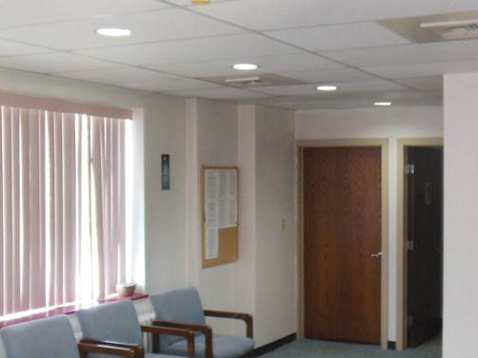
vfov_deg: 28.5
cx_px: 327
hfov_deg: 37.0
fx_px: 704
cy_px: 198
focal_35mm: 51
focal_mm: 4.5
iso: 400
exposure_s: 1/25
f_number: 3.2
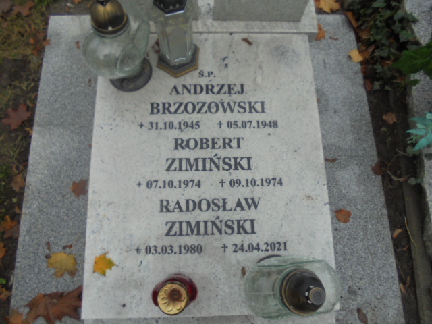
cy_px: 162
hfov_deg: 67.3
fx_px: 324
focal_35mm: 26
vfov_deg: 53.1
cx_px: 216
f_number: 3.5
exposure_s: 1/400
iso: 100
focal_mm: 4.6
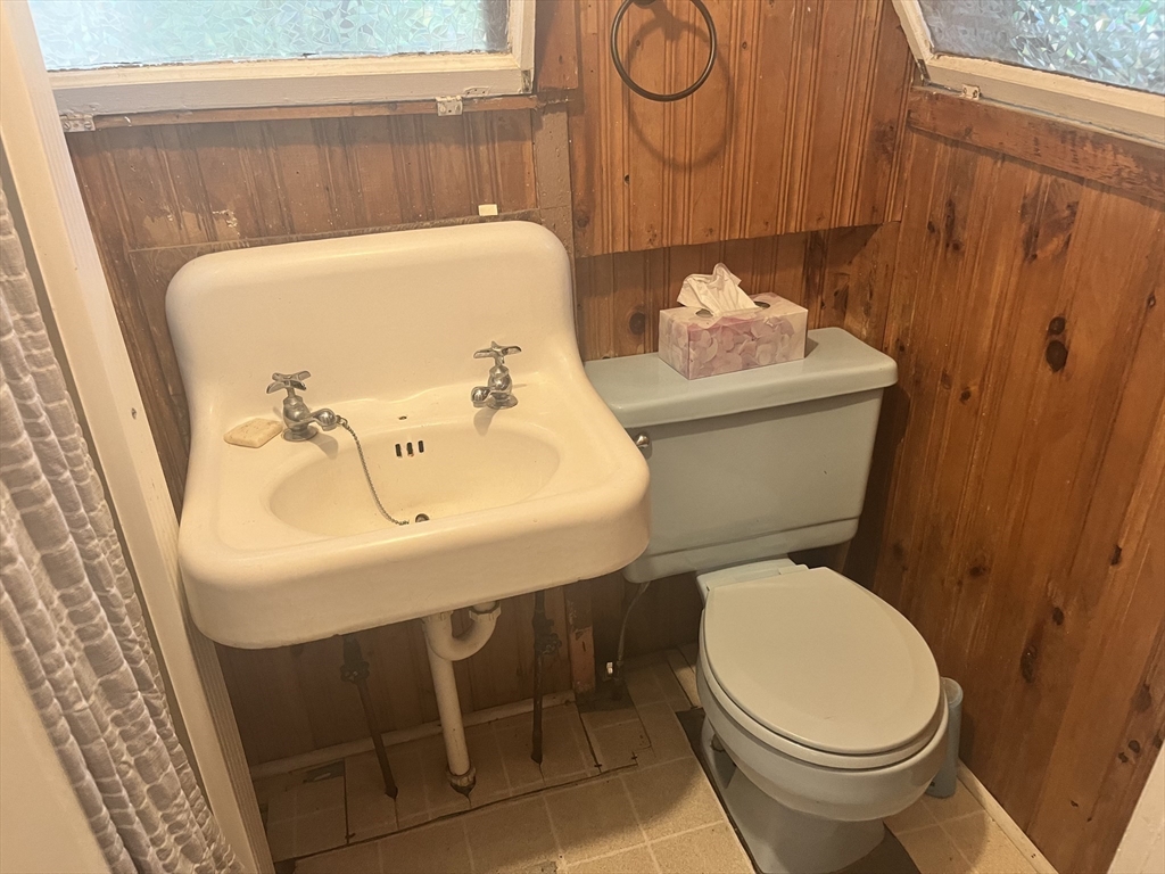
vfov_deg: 53.1
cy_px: 437
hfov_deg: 67.3
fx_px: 875
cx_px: 582
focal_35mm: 26
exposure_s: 1/60
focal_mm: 5.1
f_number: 1.6
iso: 200
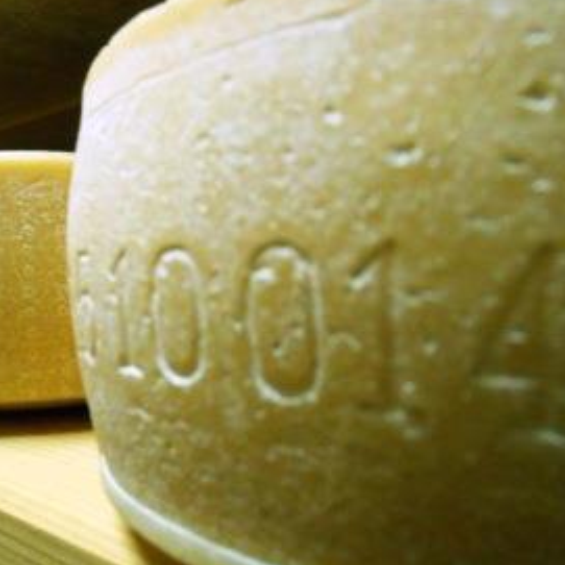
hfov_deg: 43.2
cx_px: 181
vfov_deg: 43.8
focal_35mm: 38
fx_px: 702
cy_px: 298
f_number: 3.4
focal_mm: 4.7
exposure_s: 1/13
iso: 800
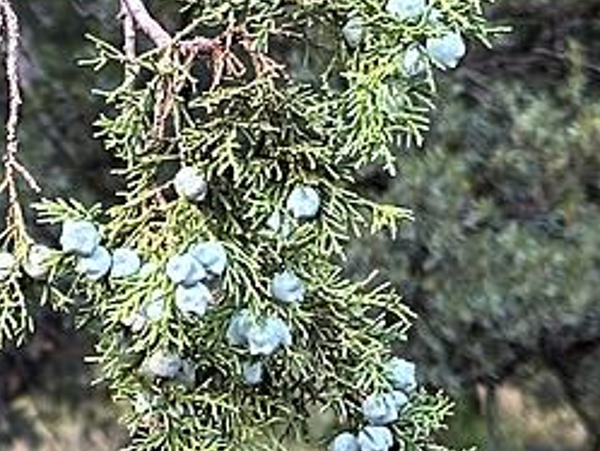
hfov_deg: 25.1
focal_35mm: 77
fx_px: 1335
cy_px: 217
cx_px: 159
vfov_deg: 19.2
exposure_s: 1/121
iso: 80
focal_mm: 6.86
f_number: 1.78
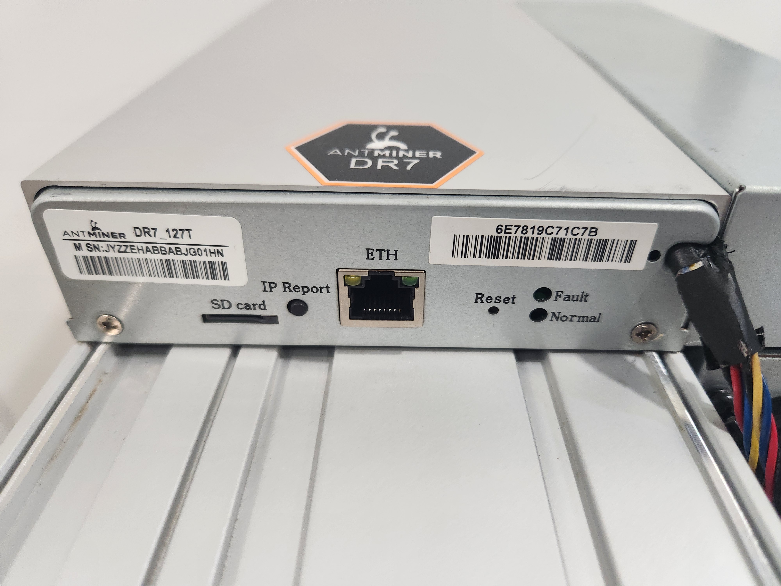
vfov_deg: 58.9
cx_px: 390
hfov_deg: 73.9
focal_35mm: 23
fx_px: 519
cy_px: 293
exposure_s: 1/120
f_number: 1.8
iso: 500
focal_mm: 5.4
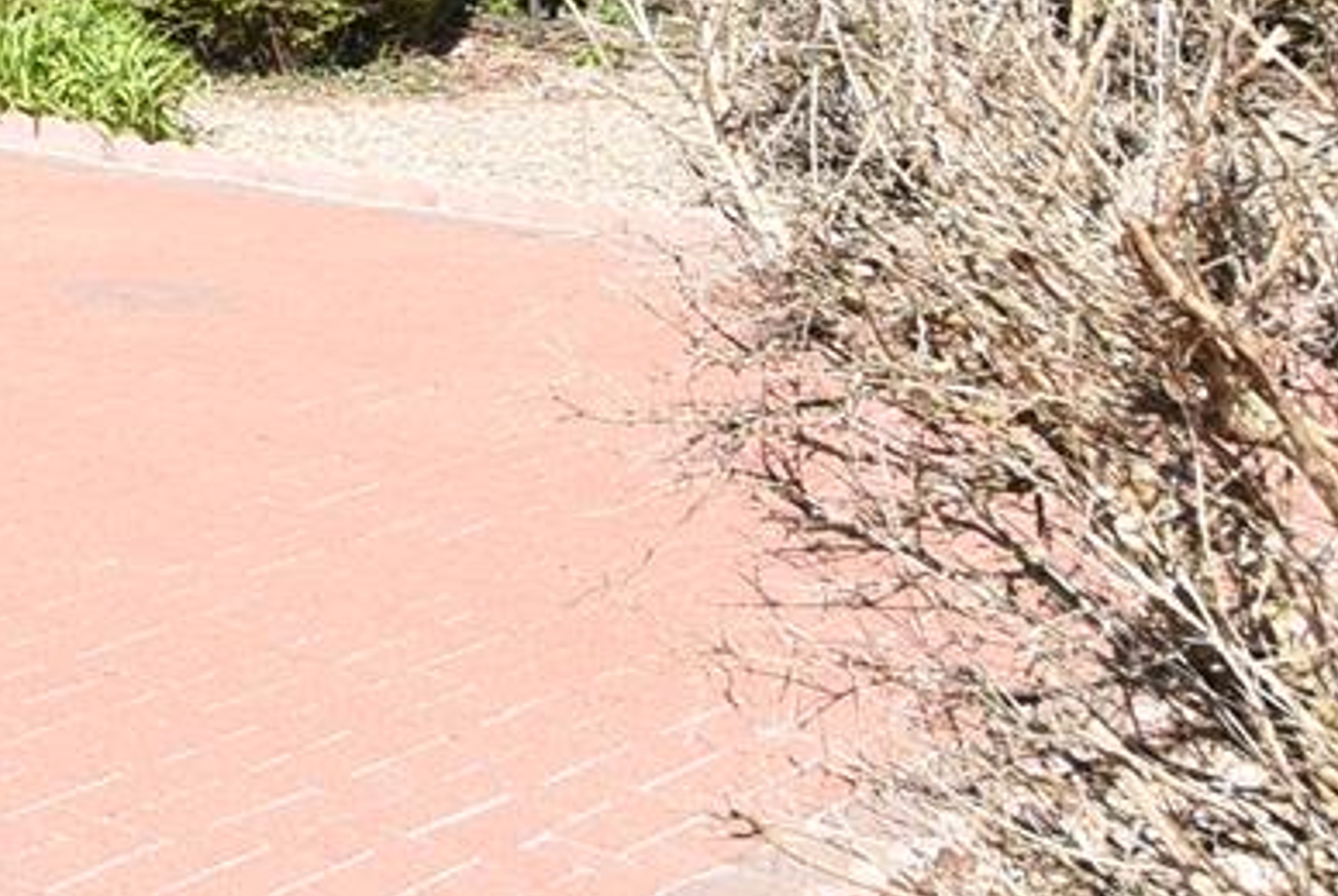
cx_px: -1140
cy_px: -579
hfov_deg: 18.7
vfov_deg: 15.2
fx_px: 3018
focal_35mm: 81
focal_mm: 13
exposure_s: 1/125
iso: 100
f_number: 6.3
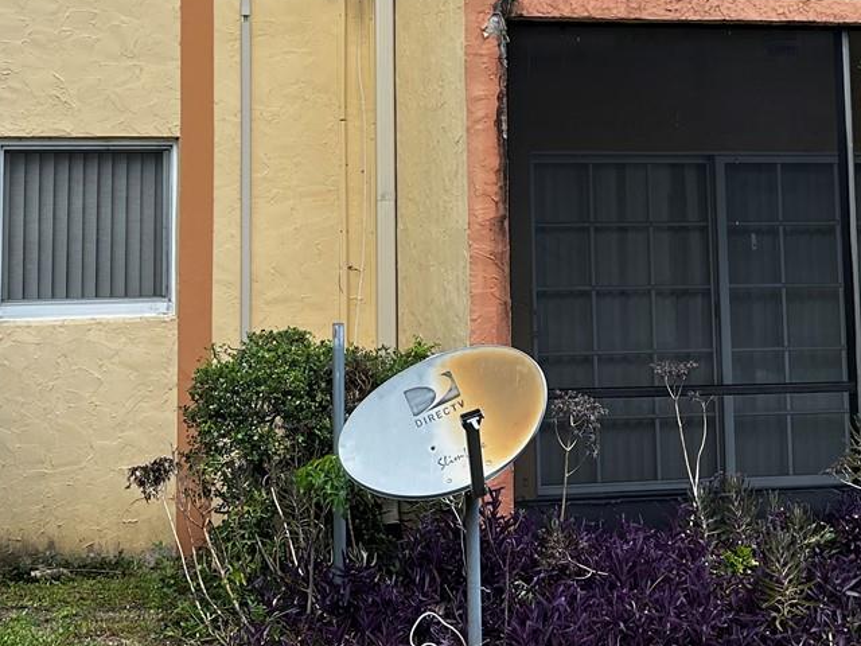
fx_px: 1617
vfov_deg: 22.0
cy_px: 57
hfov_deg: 29.8
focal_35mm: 65
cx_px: 420
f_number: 1.5
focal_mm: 5.7
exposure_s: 1/1311
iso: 50
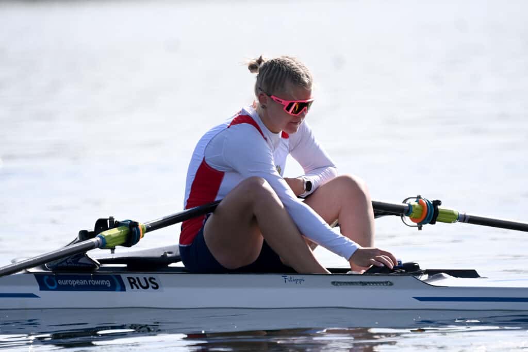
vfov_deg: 2.8
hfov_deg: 4.2
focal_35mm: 490
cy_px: 176
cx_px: 264
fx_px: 7187
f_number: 6.3
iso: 500
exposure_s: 1/1600
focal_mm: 490
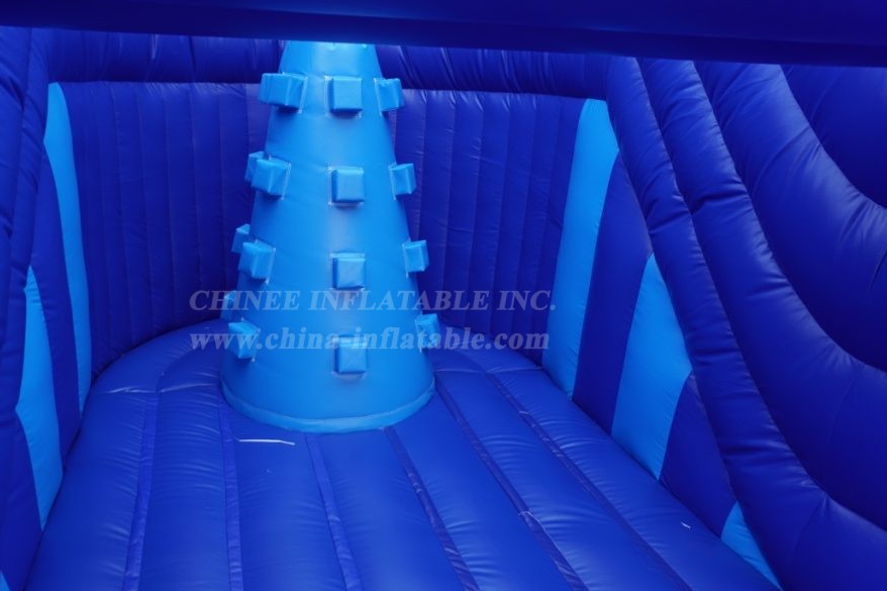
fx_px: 690
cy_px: 320
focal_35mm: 28
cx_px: 373
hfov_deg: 65.1
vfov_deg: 46.3
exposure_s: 1/50
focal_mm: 16
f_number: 4.5
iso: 100
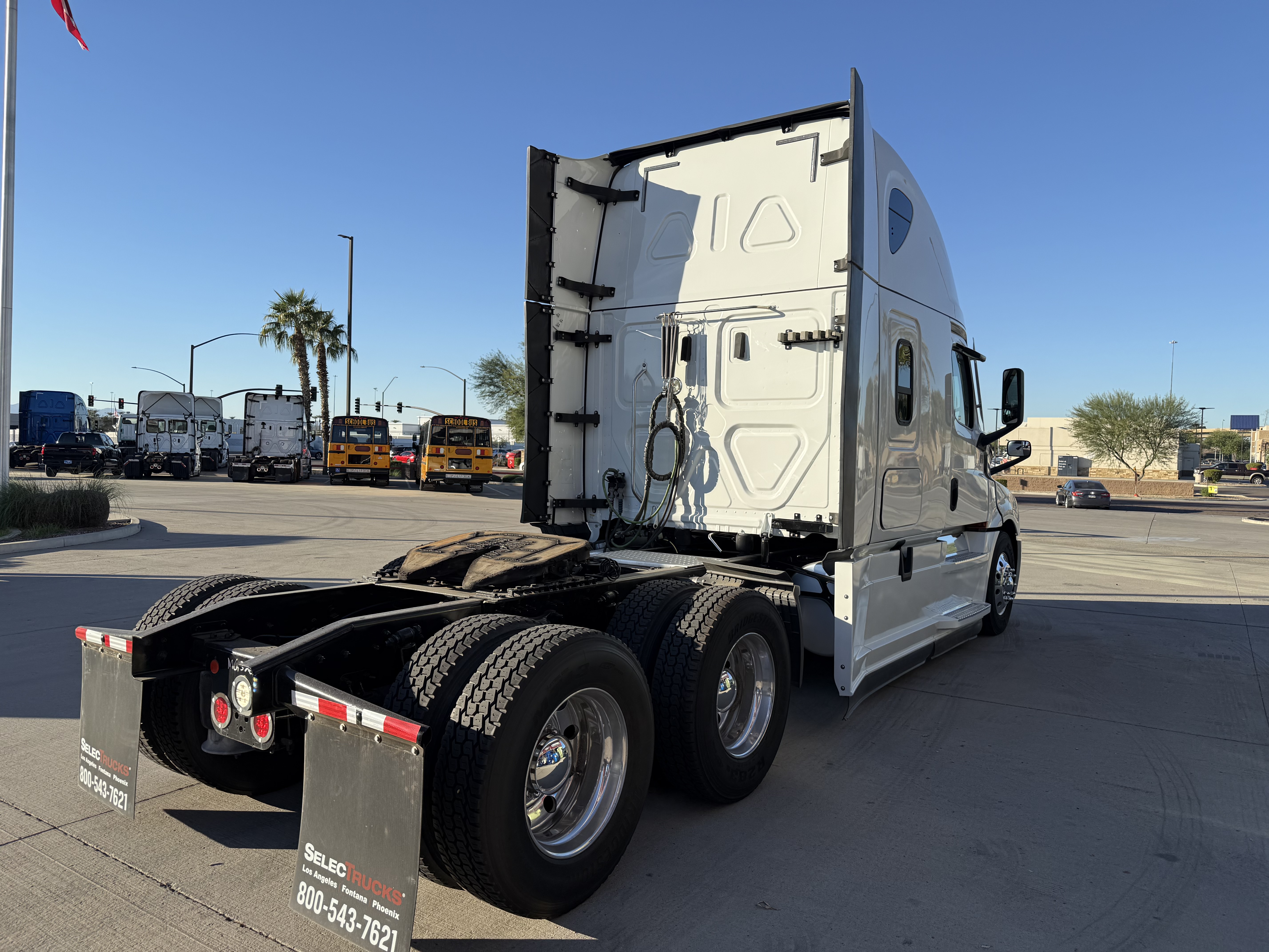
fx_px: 880
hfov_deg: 71.6
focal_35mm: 24
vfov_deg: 56.8
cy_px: 476
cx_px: 634
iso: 80
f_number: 1.78
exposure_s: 1/3425
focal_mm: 6.76
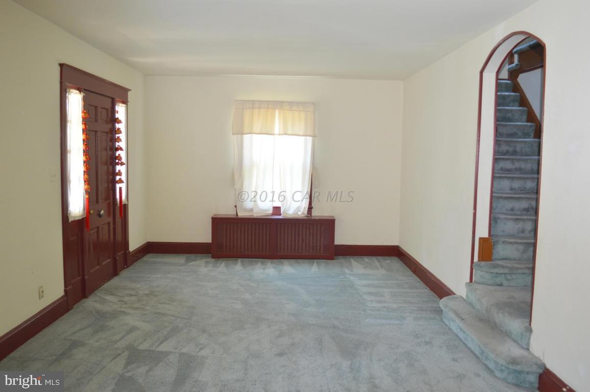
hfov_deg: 62.0
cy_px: 196
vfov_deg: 43.5
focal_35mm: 30
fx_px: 491
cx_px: 295
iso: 400
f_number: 3.8
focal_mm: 20
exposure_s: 1/40
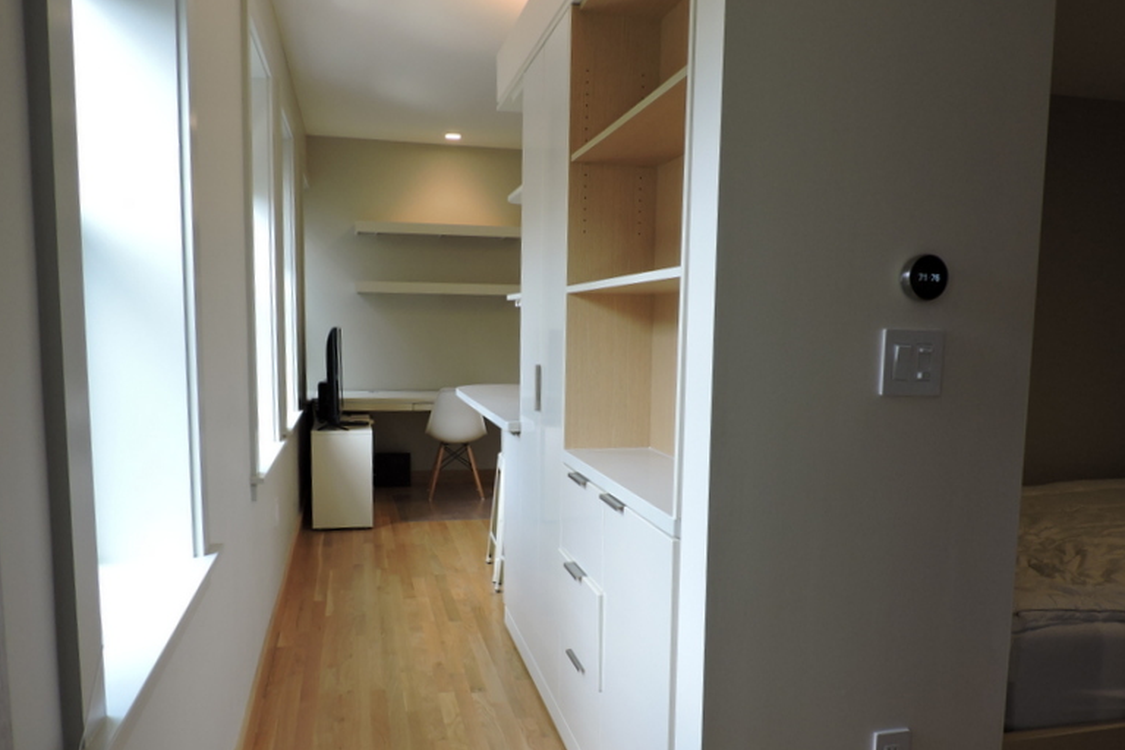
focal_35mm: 26
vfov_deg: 49.4
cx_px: 565
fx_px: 812
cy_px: 432
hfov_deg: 69.4
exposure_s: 1/50
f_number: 3
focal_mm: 4.3
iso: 100
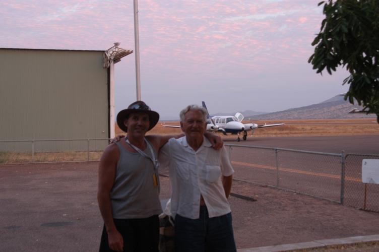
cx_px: 190
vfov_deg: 25.7
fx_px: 552
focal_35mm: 52
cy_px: 126
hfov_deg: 37.9
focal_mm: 35
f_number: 7.1
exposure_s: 1/10
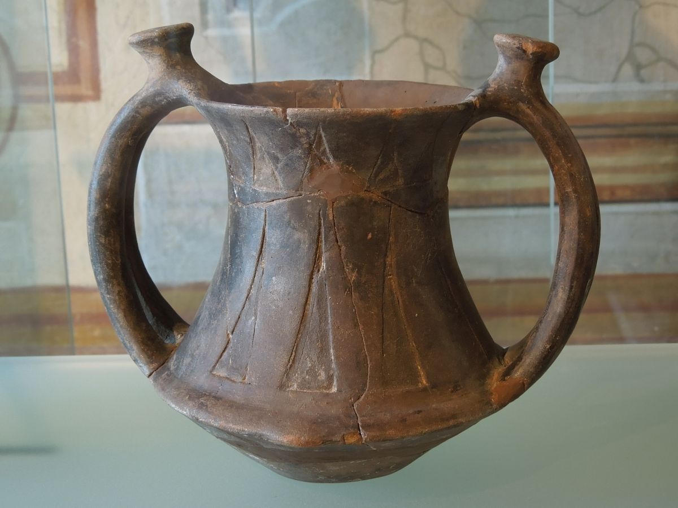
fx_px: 1195
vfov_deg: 24.0
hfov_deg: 31.7
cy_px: 254
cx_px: 339
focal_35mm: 61
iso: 800
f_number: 4.3
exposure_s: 1/30
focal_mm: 11
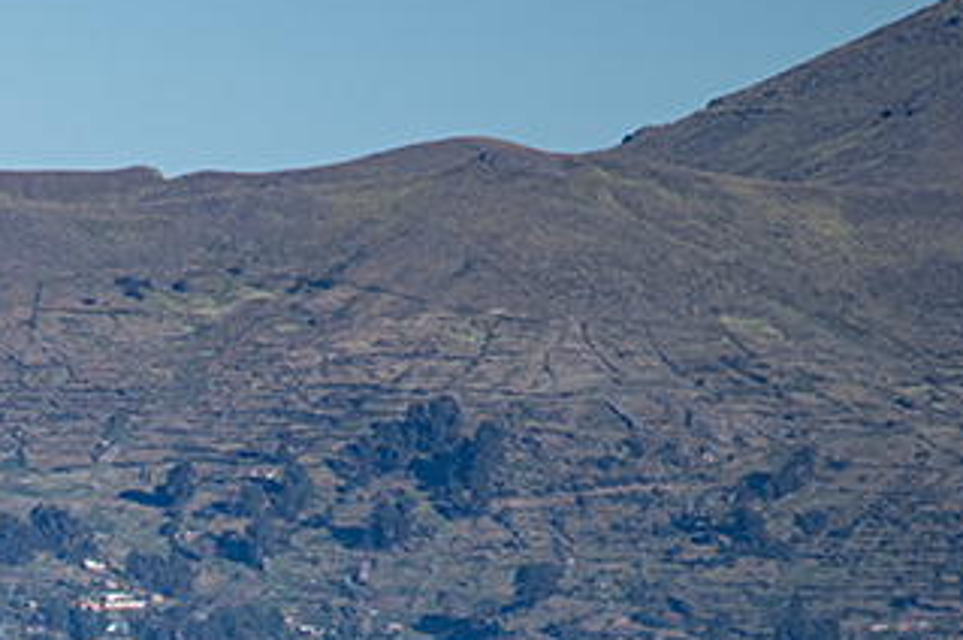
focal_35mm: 1130
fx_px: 30196
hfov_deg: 1.8
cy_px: 1174
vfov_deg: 1.2
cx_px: -640
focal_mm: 240
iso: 125
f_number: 5.6
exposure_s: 1/250
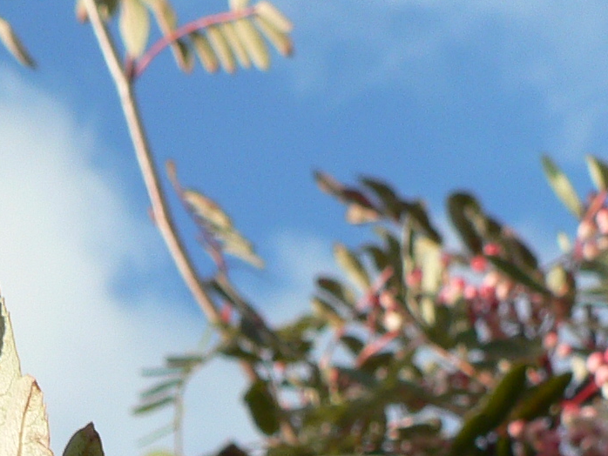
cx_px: 219
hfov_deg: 14.9
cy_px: 781
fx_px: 2319
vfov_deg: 10.6
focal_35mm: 132
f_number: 4
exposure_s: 1/250
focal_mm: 6
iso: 80
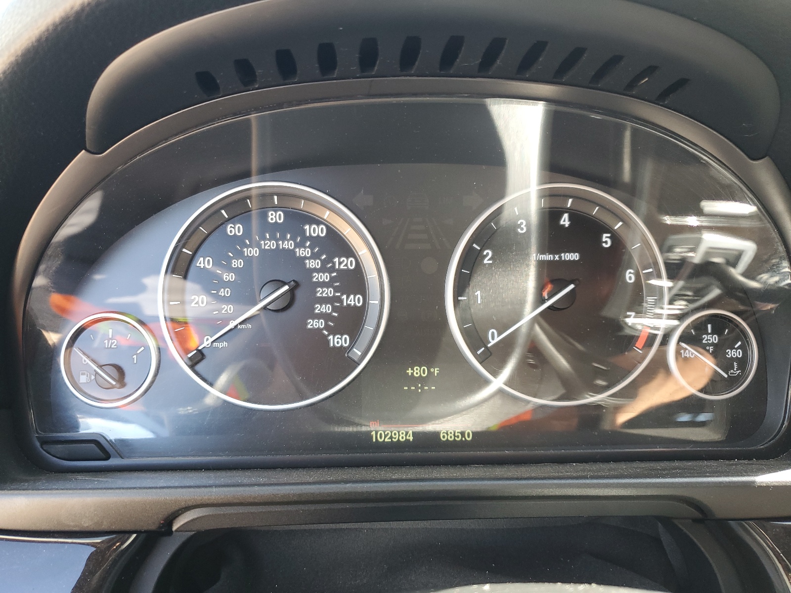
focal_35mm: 26
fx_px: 594
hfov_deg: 67.3
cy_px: 296
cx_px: 396
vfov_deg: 53.1
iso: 79
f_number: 1.5
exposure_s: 1/120
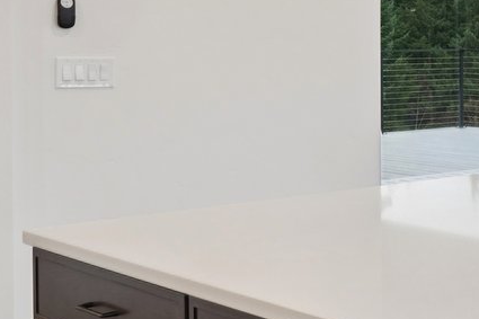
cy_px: 40
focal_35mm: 82
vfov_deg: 16.4
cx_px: 842
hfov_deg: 19.3
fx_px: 1091
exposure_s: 1/40
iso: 400
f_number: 8
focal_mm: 17
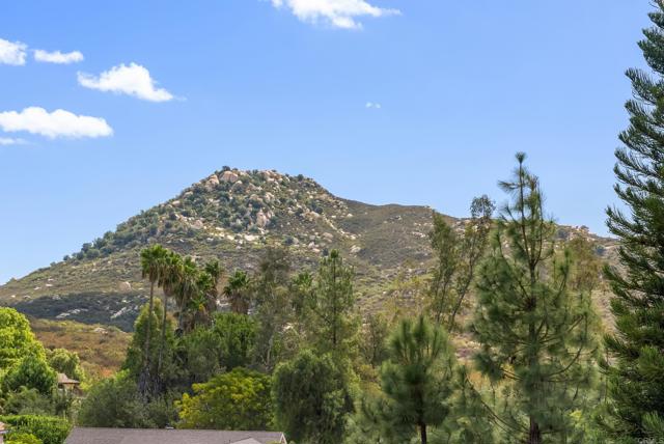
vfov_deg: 19.8
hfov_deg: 29.2
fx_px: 1274
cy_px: 222
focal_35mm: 69
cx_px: 332
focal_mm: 69
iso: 500
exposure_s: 1/800
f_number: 8
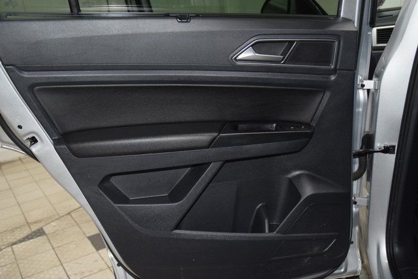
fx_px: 418
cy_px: 140
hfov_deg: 53.1
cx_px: 209
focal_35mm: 36
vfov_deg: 36.9
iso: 1800
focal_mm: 24
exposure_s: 1/125
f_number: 3.8
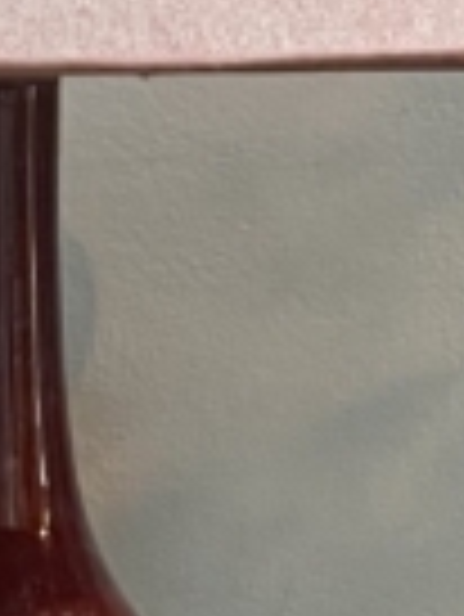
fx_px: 3390
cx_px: 59
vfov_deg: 10.3
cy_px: 692
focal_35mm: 190
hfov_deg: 7.8
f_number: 1.5
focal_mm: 5.7
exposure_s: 1/25
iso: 500
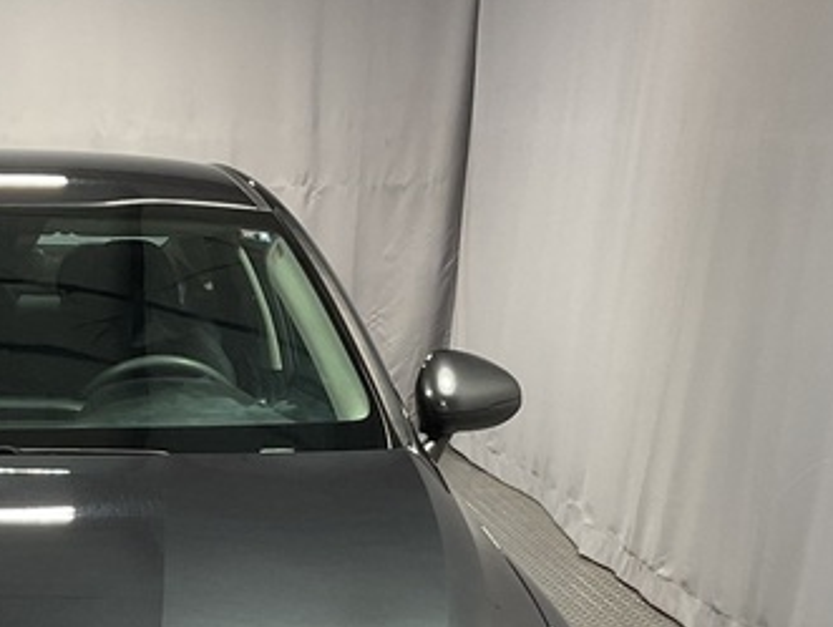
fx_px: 2024
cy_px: 771
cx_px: -18
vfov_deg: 16.8
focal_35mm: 84
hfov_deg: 22.3
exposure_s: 1/60
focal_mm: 3
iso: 50
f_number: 1.8
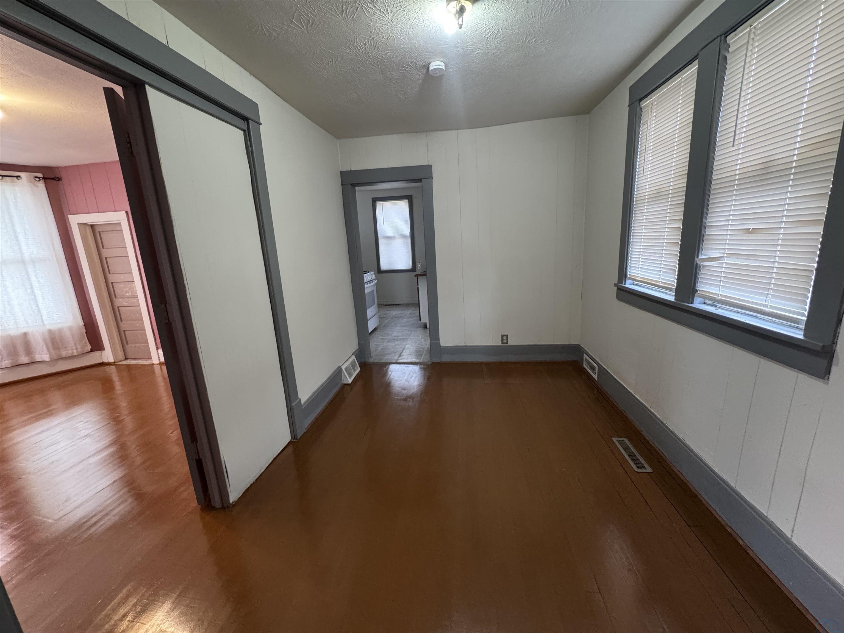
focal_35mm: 14
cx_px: 422
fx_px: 341
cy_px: 316
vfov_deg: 85.7
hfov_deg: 102.1
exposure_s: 1/60
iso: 500
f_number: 2.2
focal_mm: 2.22
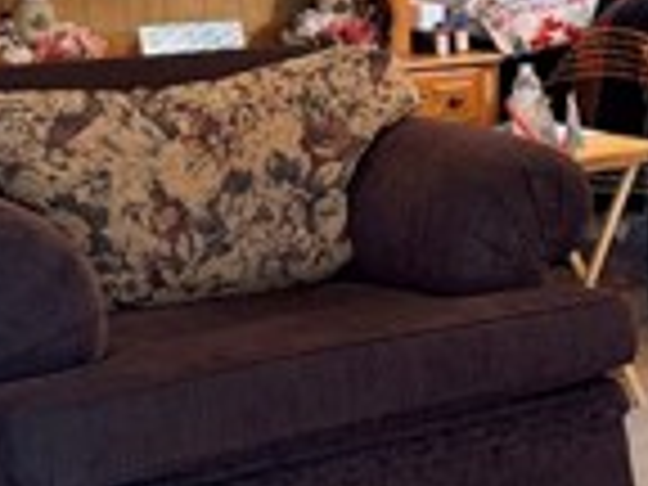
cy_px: 58
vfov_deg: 13.7
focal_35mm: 107
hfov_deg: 15.6
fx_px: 2003
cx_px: 1188
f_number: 1.78
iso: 200
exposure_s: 1/60
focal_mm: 6.76
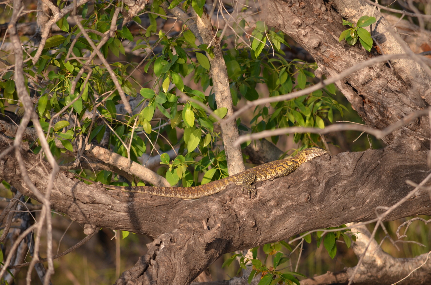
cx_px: 216
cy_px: 142
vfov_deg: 3.0
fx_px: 5377
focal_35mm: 450
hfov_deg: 4.6
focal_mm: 300
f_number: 5.6
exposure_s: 1/500
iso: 360
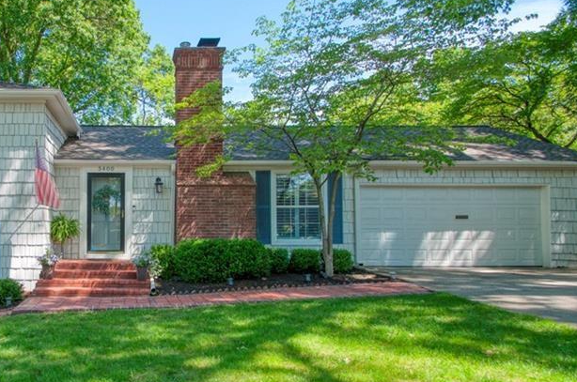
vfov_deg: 51.1
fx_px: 400
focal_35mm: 25
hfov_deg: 67.5
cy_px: 199
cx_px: 151
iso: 400
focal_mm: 10
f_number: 11
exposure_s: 1/200
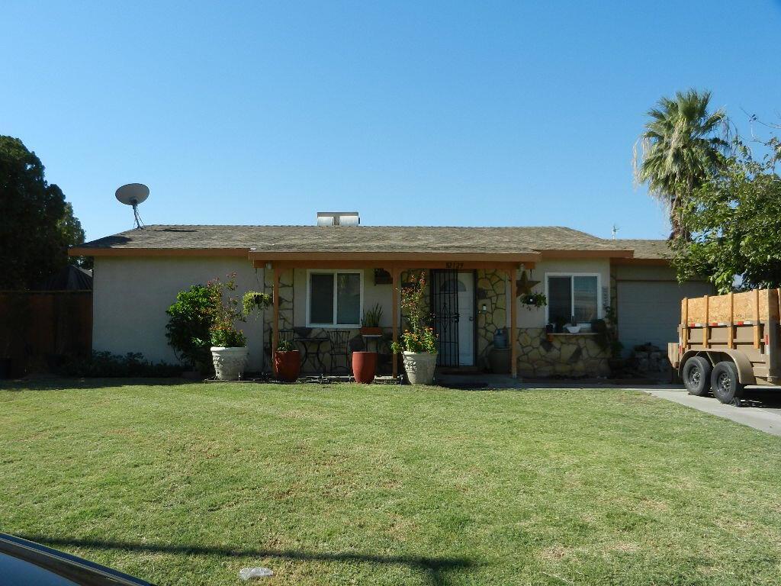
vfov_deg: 48.2
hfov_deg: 61.7
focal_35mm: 29
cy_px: 293
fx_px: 654
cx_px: 390
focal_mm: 5.1
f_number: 3.6
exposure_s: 1/1600
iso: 160
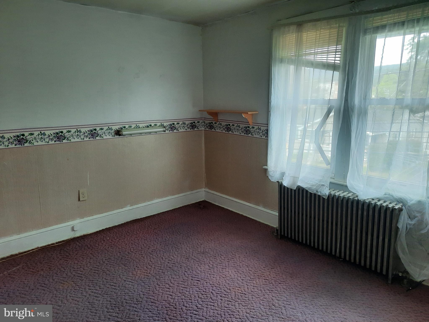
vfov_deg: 54.9
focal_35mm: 25
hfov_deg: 69.4
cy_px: 161
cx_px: 214
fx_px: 310
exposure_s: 1/60
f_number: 2
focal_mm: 4.6
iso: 125
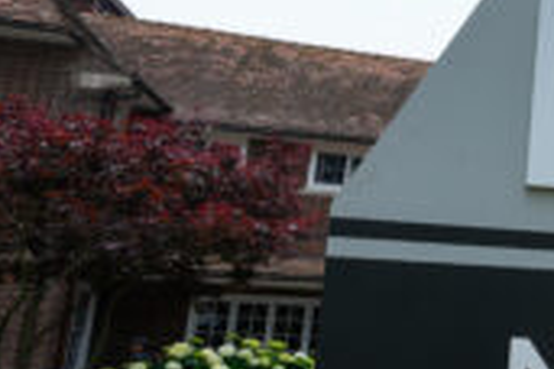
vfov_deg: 22.9
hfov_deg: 25.5
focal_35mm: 59
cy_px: 231
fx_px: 908
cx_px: 829
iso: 125
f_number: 8
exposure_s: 1/200
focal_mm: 16
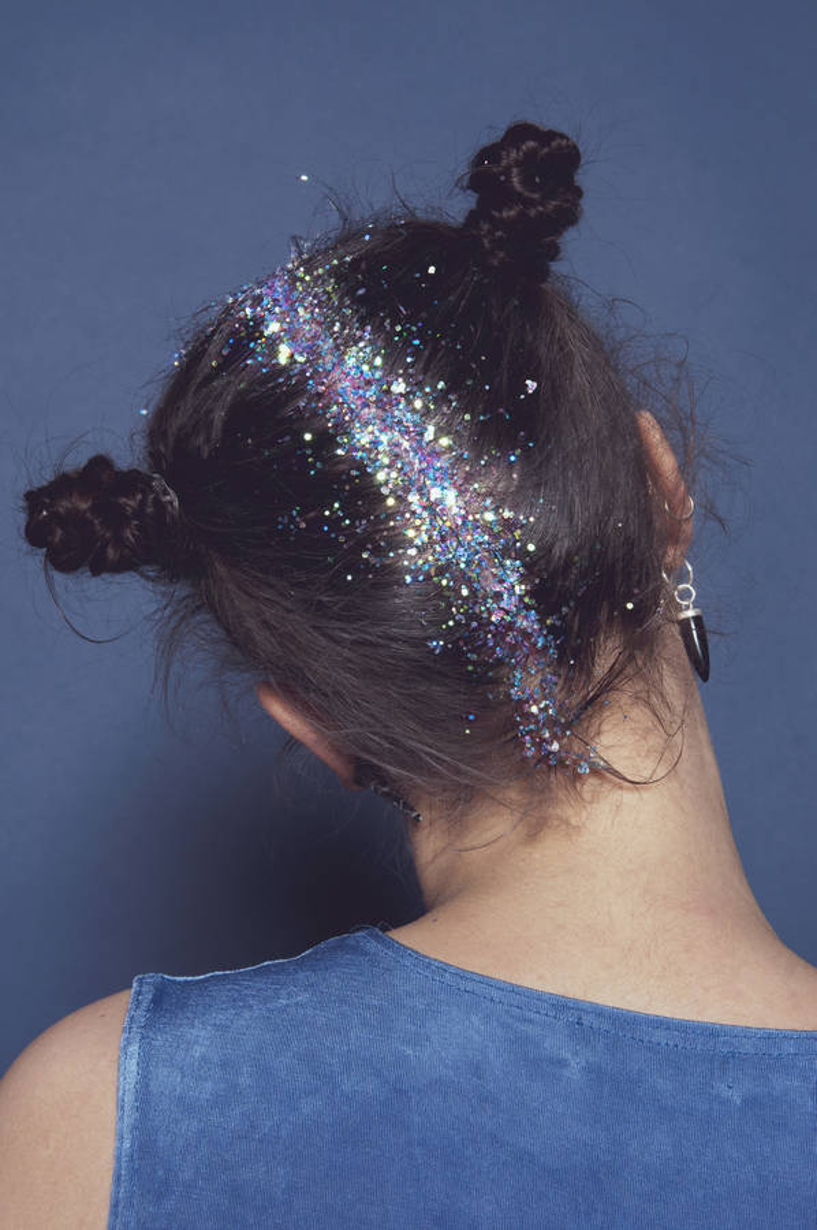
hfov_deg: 18.9
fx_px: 2456
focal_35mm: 72
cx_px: 408
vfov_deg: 28.1
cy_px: 615
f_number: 9
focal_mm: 48
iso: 200
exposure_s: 1/100
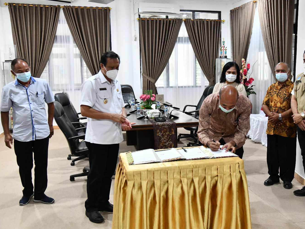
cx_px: 178
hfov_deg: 51.1
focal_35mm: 36
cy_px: 113
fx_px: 317
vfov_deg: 39.7
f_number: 5
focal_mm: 31
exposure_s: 1/100
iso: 6400
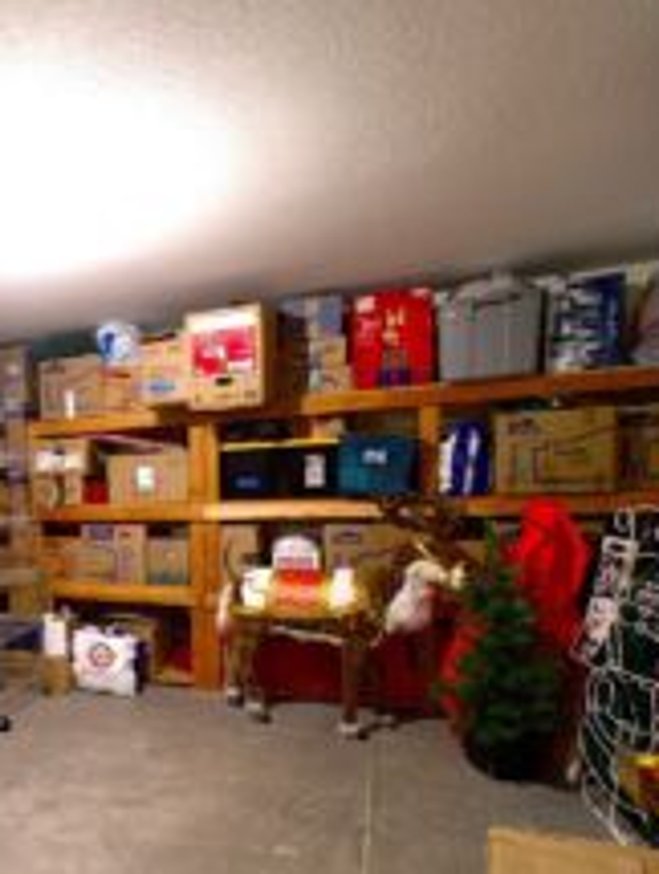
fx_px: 658
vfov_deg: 66.2
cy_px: 545
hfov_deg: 45.0
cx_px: 0
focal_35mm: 26
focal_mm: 7
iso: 100
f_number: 4
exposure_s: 1/5
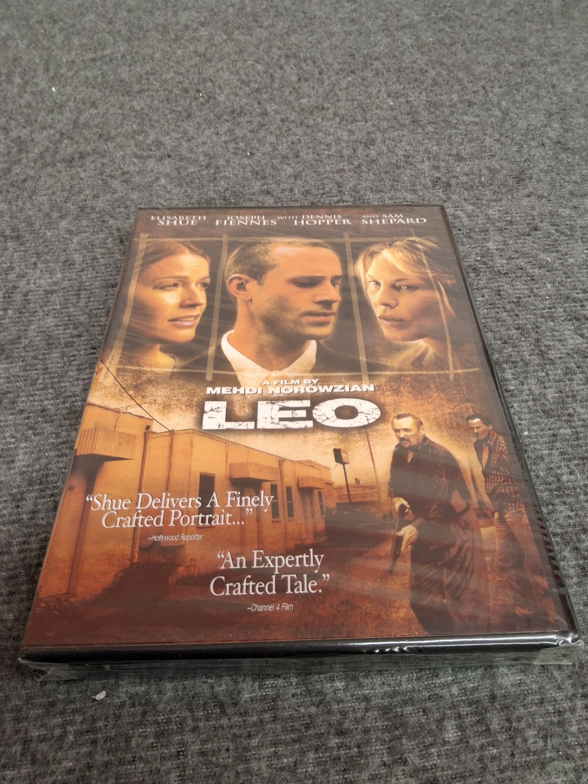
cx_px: 294
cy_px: 392
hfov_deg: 54.9
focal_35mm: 25
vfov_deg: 69.4
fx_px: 566
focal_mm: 3.08
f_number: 2
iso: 160
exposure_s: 1/40
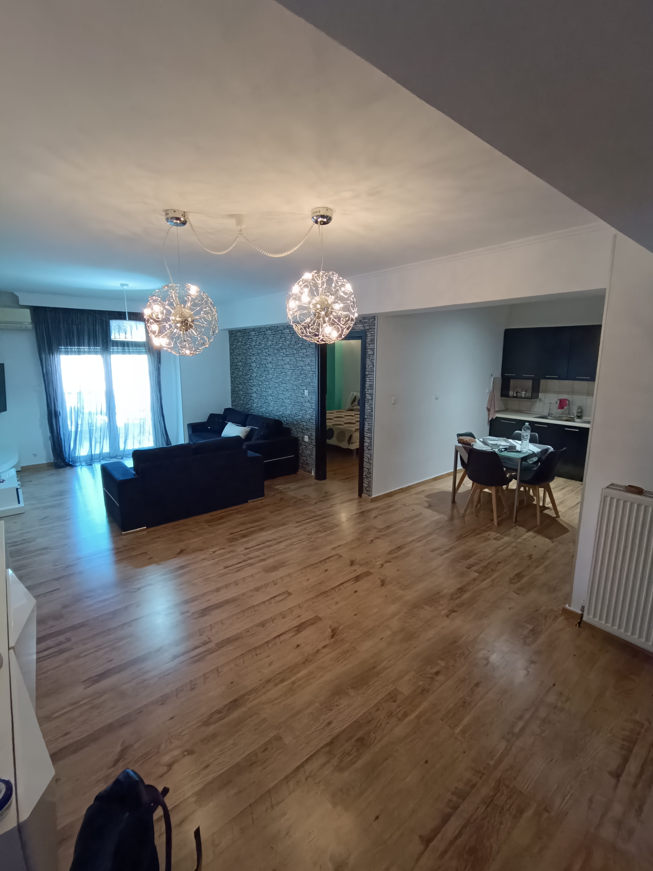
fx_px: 402
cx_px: 326
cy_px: 436
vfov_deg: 94.5
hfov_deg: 78.1
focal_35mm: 16
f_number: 2.2
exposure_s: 1/50
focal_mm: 1.66
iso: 928
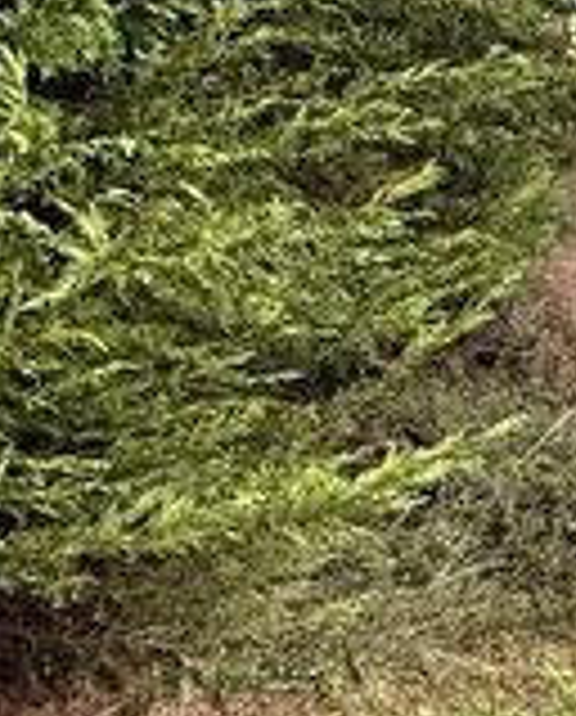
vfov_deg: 29.7
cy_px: 38
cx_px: 950
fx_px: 1274
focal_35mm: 60
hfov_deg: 20.4
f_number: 2.2
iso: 250
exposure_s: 1/99
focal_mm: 2.22
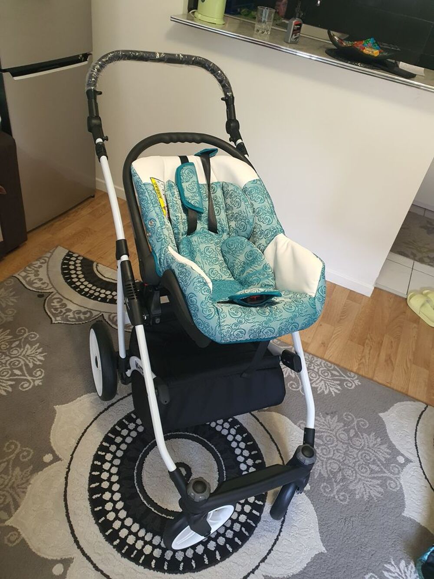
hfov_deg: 53.1
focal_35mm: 26
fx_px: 435
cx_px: 217
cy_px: 290
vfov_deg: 67.3
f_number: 2.4
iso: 320
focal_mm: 4.3
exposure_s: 1/50
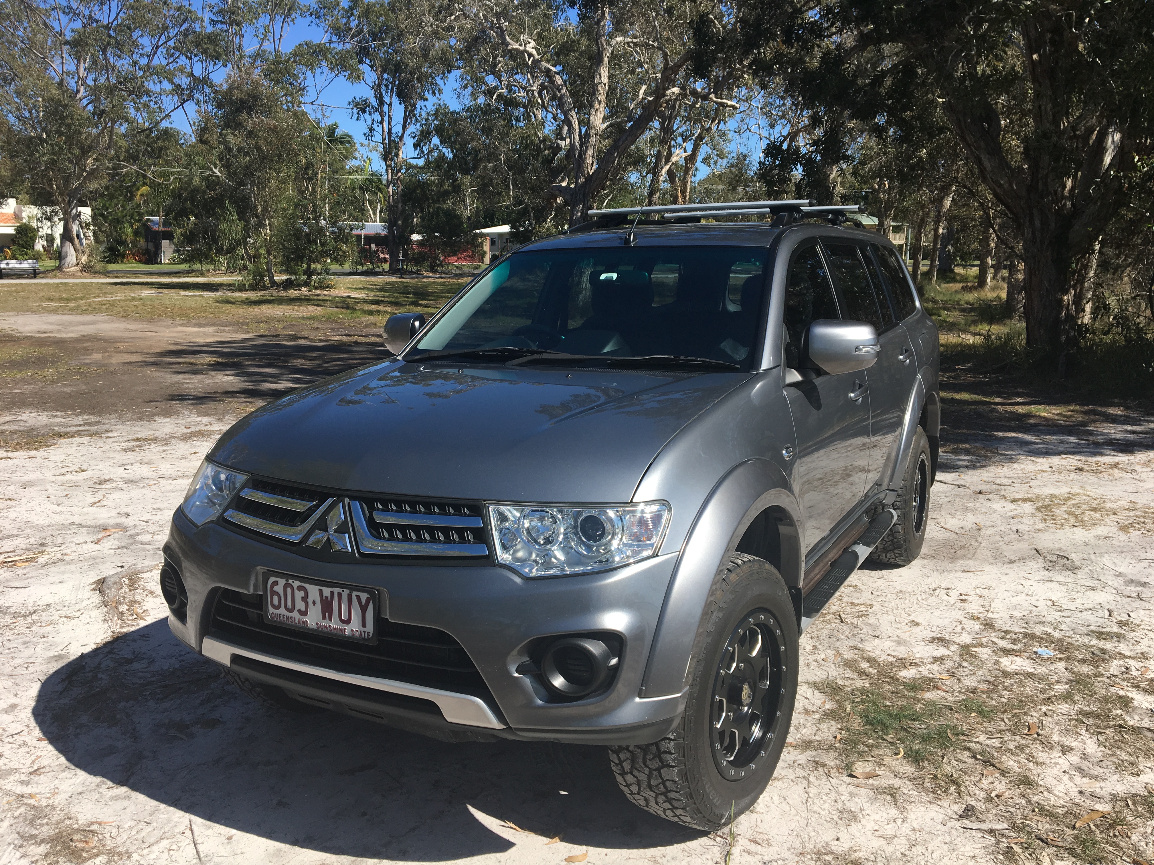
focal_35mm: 29
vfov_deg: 48.2
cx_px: 577
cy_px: 432
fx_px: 967
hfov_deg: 61.7
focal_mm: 4.15
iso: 25
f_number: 2.2
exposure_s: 1/1451
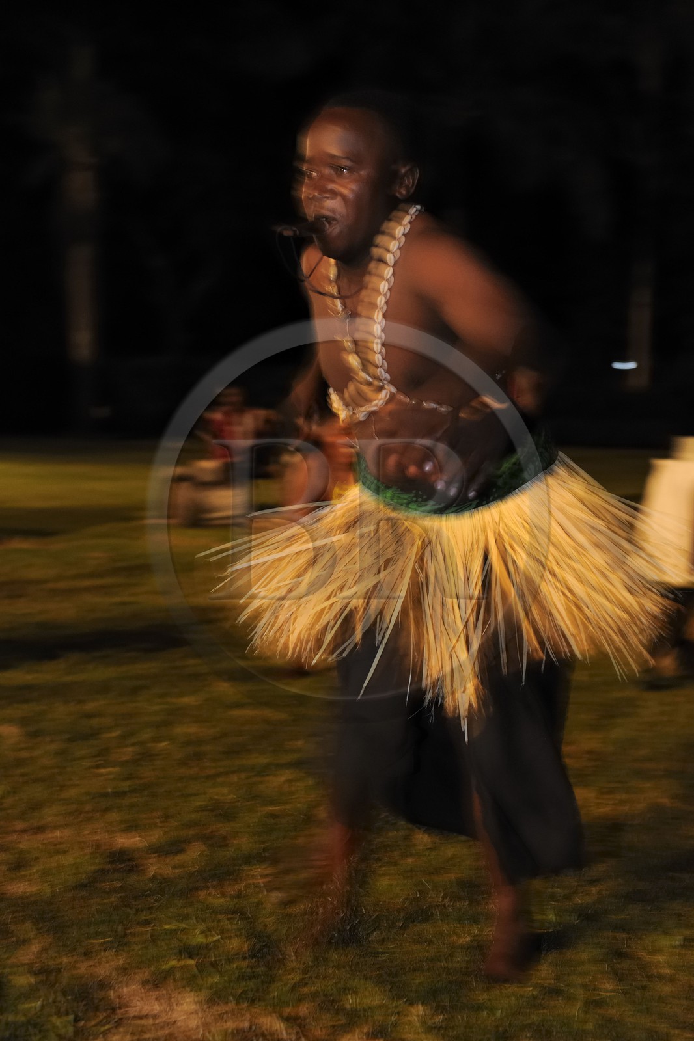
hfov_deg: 28.1
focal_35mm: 48
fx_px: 1388
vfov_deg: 41.1
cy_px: 520
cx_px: 347
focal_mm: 48
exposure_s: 1/8
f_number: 4
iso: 1600
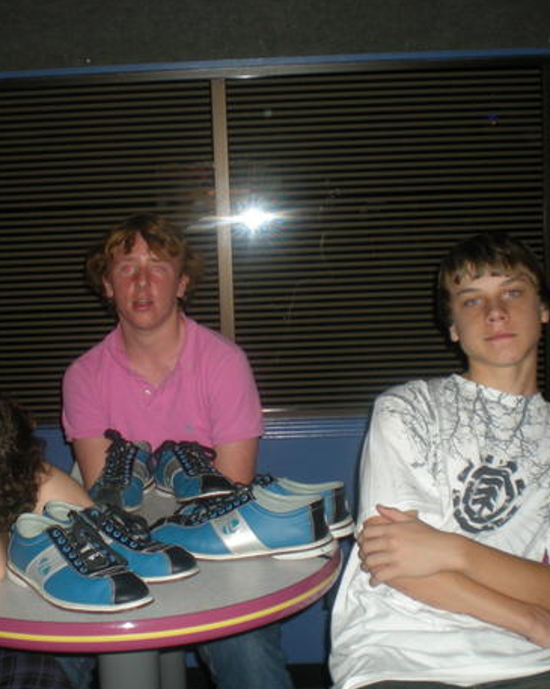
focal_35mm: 52
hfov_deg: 29.0
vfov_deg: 36.0
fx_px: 1059
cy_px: 356
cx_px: 199
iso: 131
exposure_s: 1/60
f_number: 3.1
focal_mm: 6.3
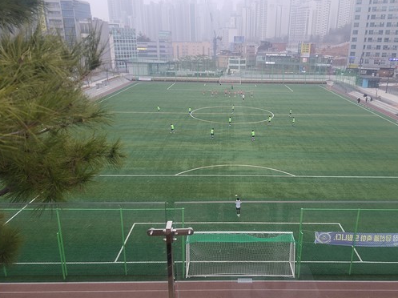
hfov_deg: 61.3
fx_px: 333
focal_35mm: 29
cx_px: 232
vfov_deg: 48.1
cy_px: 159
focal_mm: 5.23
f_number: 1.8
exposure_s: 1/120
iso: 100
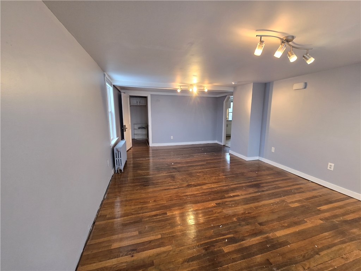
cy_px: 136
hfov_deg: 106.2
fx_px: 136
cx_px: 180
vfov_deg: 89.9
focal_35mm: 13
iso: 160
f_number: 2.2
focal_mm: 2.2
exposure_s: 1/60
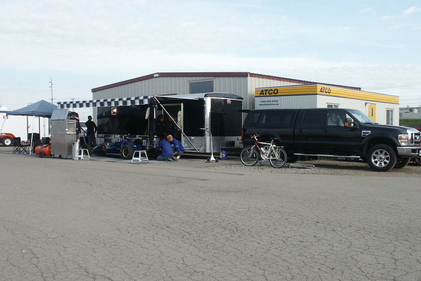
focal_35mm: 41
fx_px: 480
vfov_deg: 32.6
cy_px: 131
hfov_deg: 47.4
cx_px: 210
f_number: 5.6
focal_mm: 10.13
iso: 100
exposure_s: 1/250
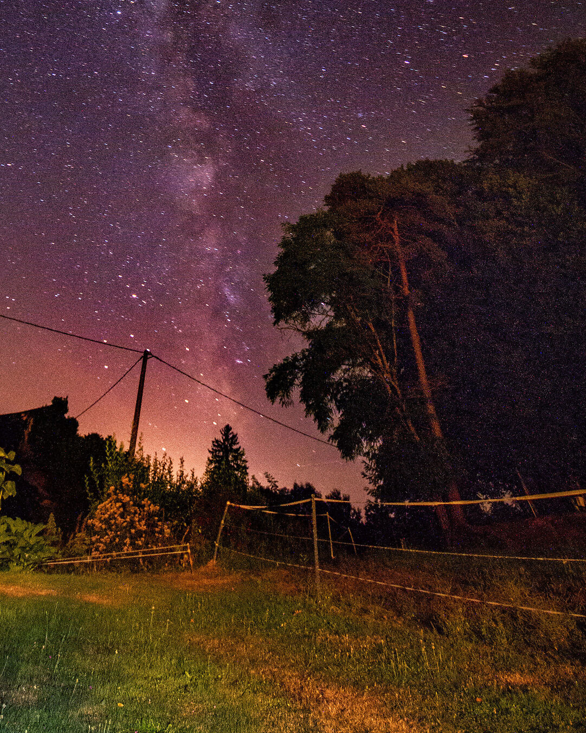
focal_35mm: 20
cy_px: 99
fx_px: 434
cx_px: 165
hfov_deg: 65.0
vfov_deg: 68.5
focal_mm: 8
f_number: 4.5
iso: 3200
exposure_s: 68
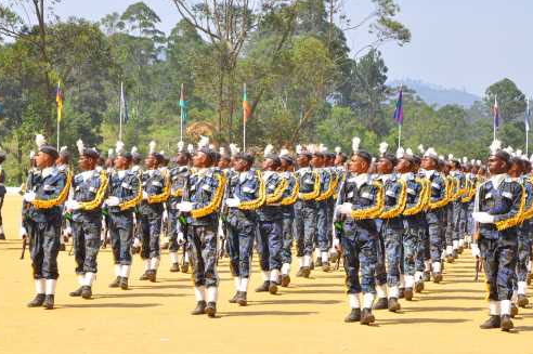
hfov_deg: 19.3
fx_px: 1568
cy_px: 212
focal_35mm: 106
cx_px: 277
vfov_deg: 12.9
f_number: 11
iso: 200
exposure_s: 1/160
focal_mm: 58
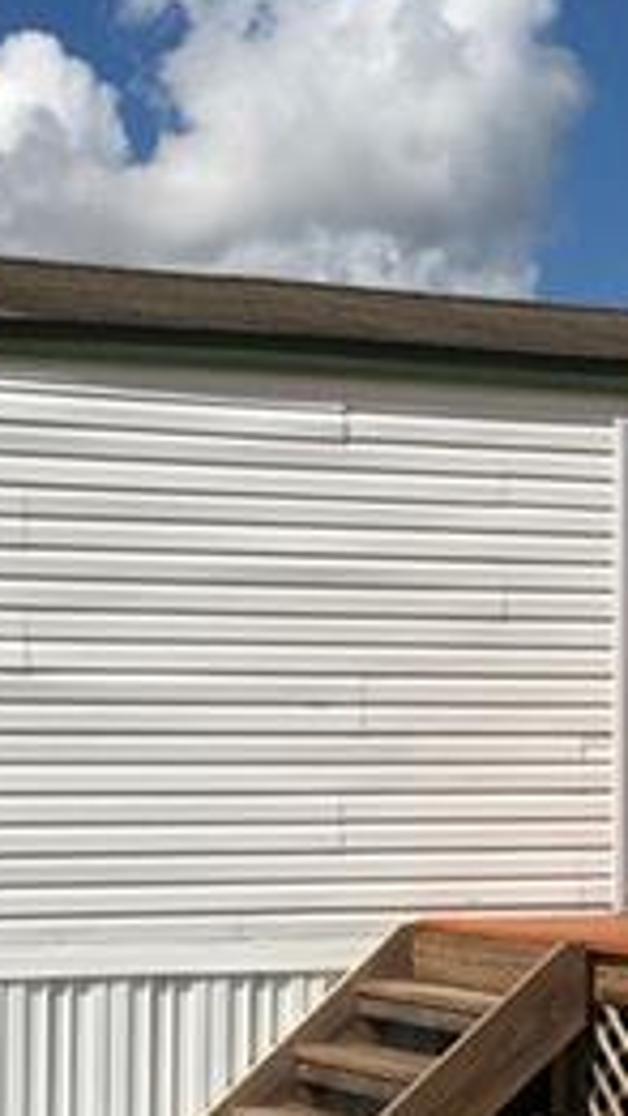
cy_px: 864
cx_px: 278
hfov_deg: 13.0
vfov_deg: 22.7
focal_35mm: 93
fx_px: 2750
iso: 25
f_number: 2.2
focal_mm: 4.15
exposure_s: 1/3846
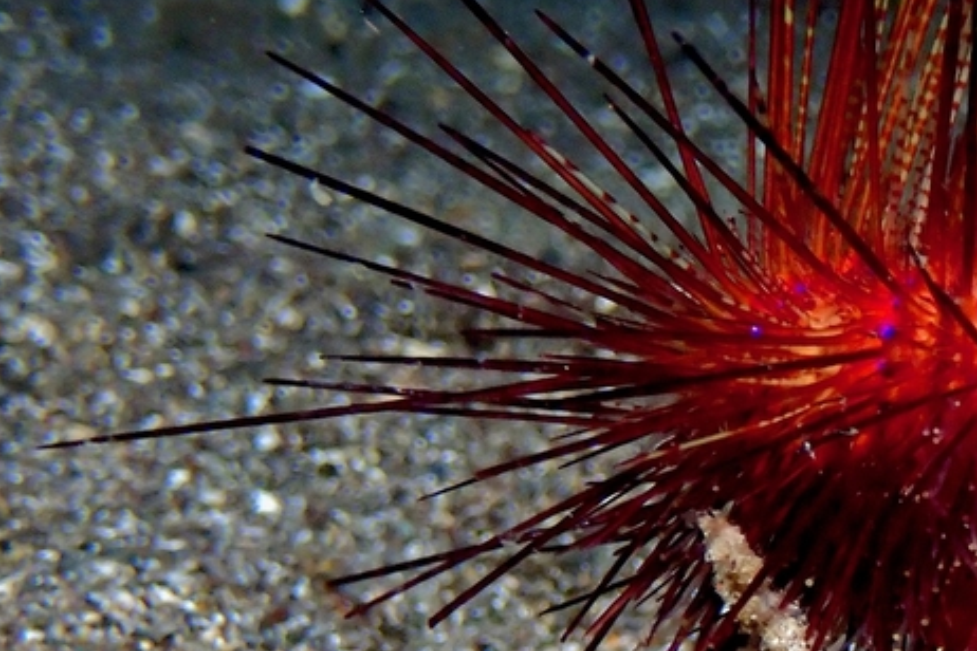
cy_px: 532
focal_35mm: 149
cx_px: 1055
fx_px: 4043
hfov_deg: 13.5
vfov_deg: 9.2
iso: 200
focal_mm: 10.35
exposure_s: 1/125
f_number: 5
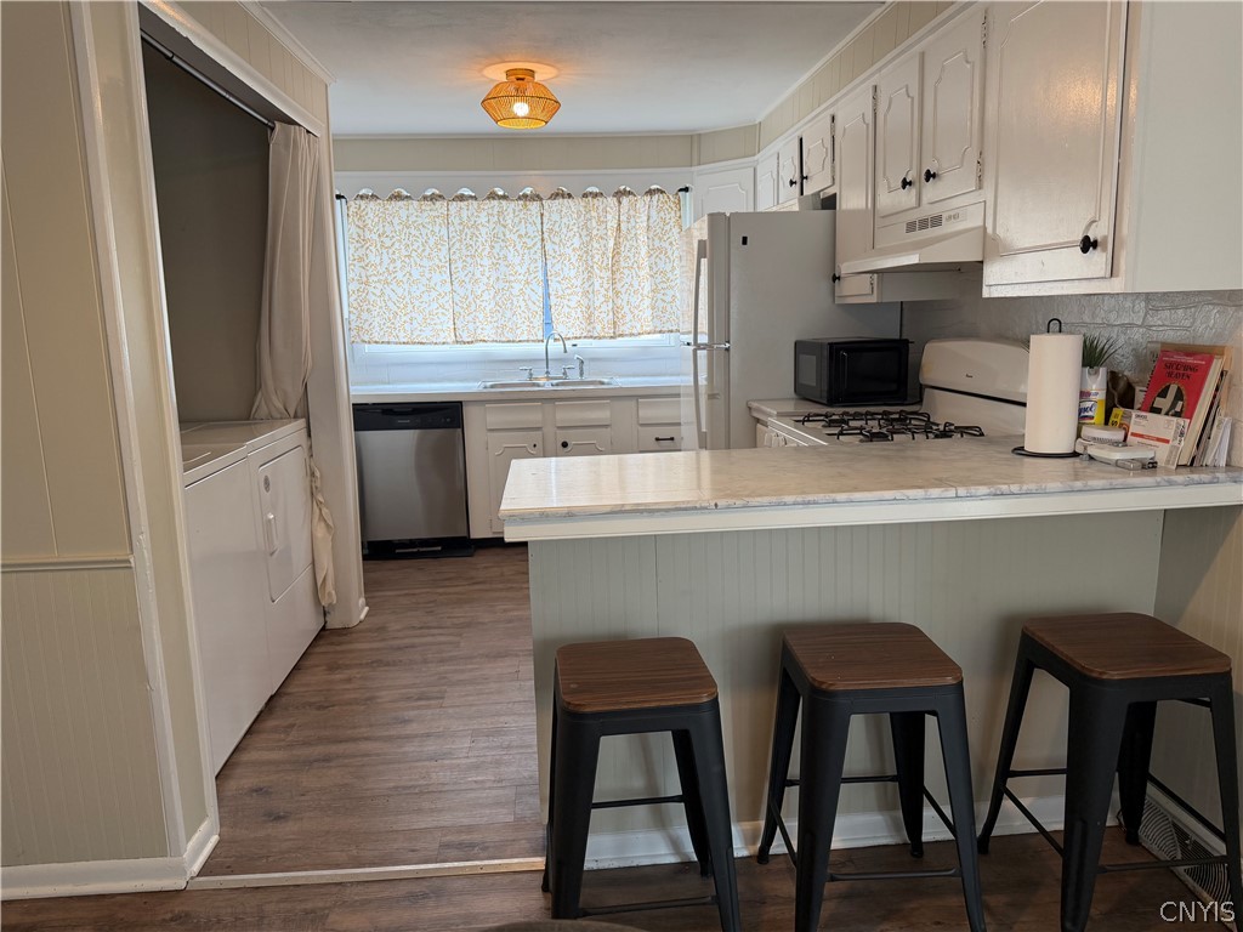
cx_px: 622
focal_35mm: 24
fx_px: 862
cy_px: 466
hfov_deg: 71.6
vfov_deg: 56.8
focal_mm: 6.76
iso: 125
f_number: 1.78
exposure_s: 1/120
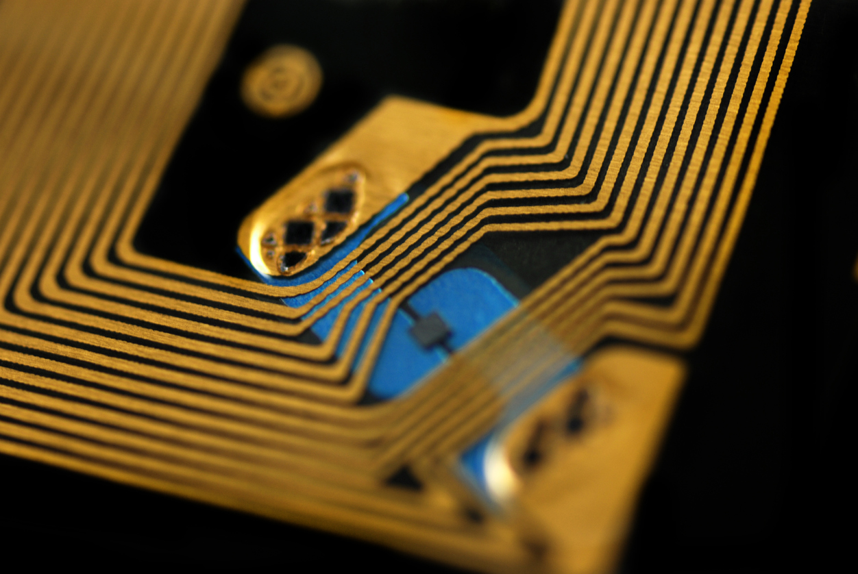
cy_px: 287
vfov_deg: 10.2
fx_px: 3221
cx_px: 429
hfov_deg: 15.2
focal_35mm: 135
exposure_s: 1/25
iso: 100
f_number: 8
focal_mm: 90
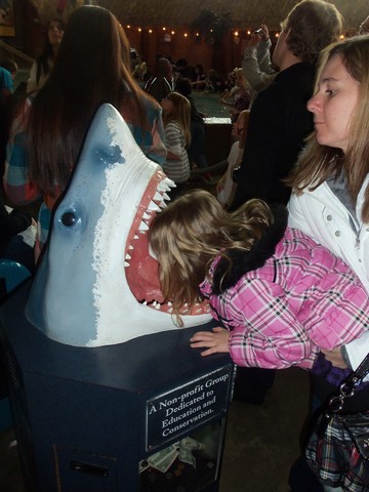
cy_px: 246
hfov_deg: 48.2
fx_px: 412
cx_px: 184
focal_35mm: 29
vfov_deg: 61.7
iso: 100
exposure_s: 1/30
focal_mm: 5.2
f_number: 3.4
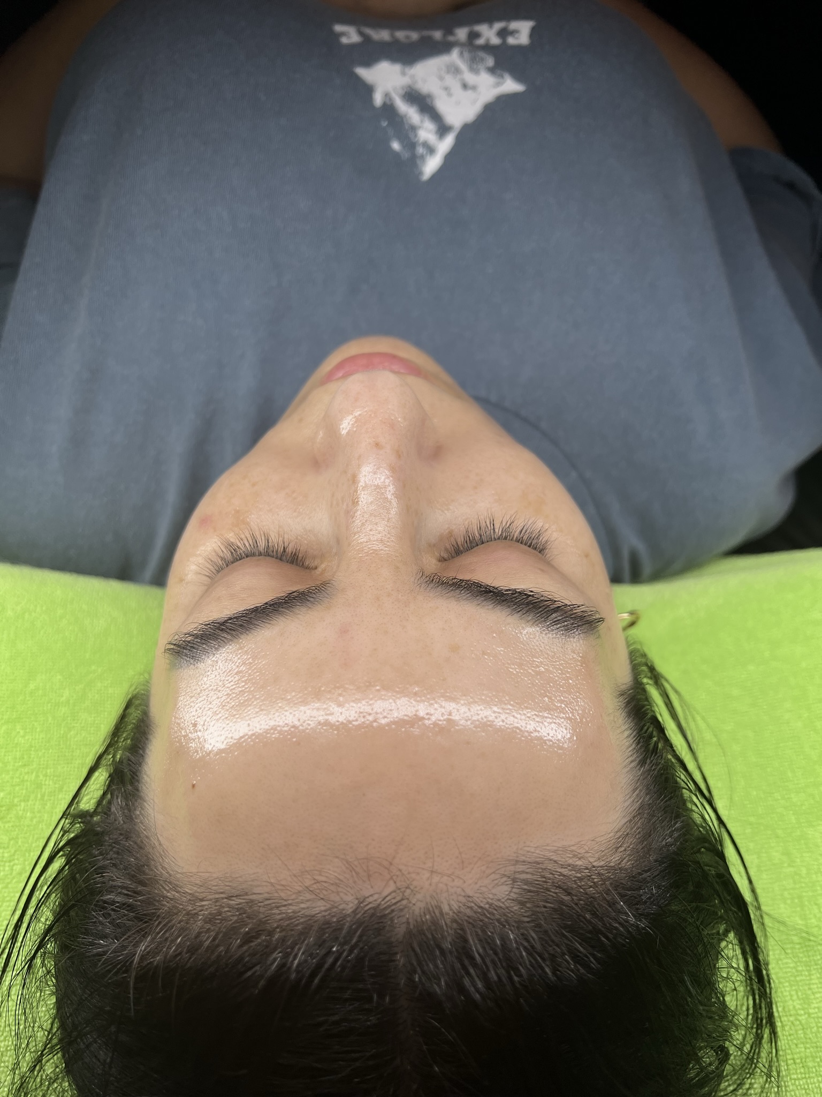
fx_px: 823
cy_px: 548
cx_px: 411
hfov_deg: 53.1
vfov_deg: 67.3
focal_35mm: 26
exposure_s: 1/1972
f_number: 1.5
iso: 64
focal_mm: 5.7
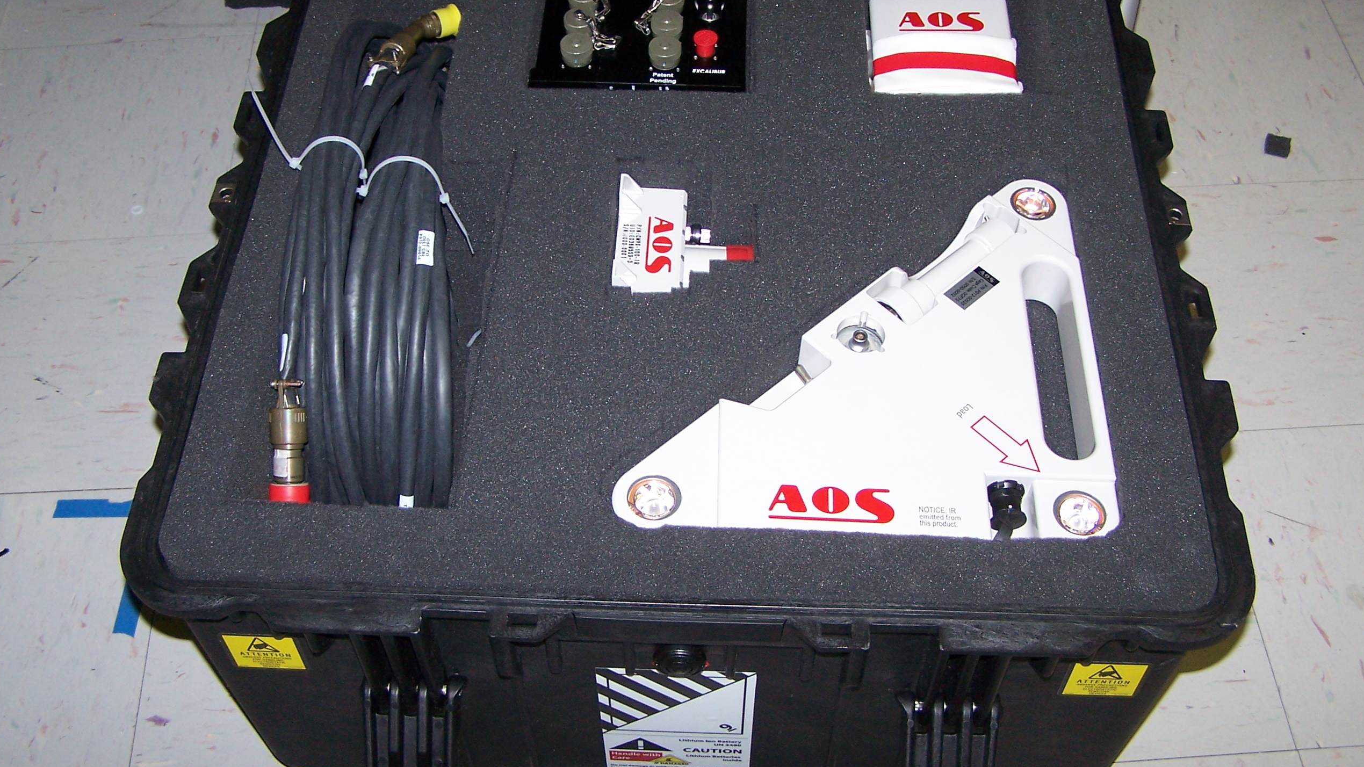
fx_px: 1519
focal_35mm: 42
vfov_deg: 28.3
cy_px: 320
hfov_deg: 48.4
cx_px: 688
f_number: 2.8
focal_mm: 6.3
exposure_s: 1/60
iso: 140
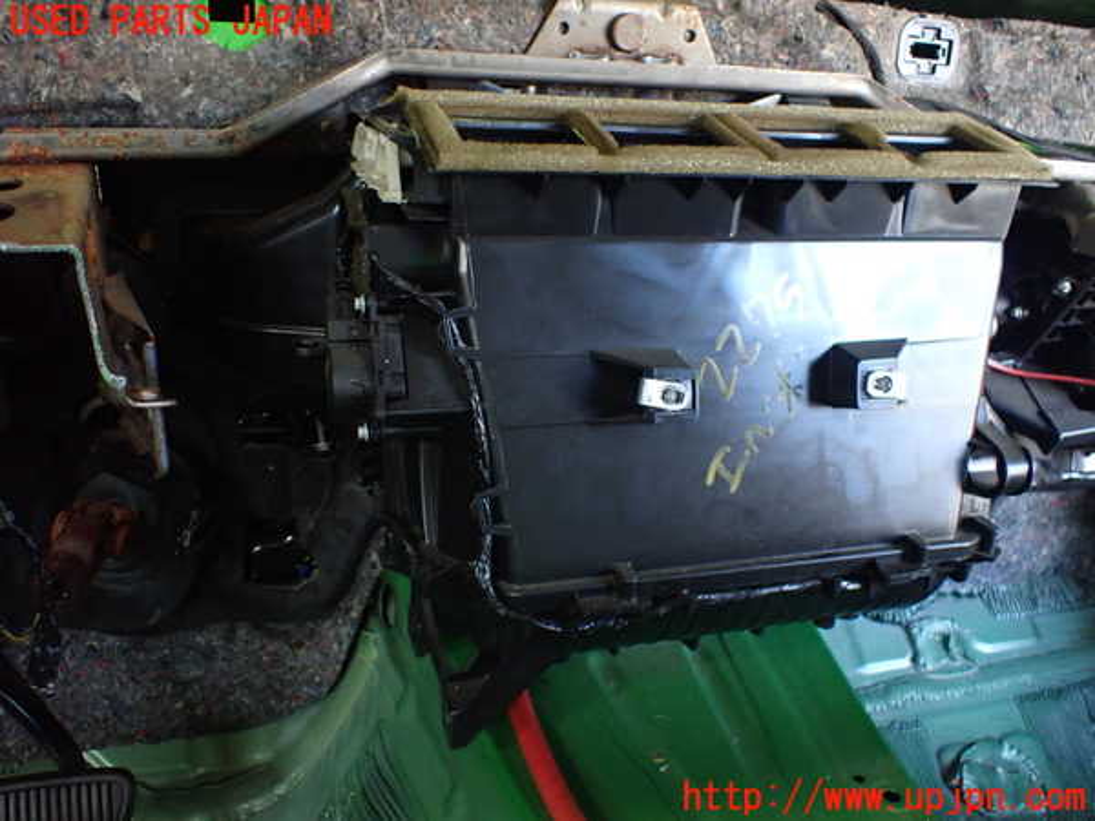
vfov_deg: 46.8
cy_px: 410
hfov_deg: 60.0
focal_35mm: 30
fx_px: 949
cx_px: 548
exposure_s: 1/125
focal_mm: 5.4
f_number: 2.3
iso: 800
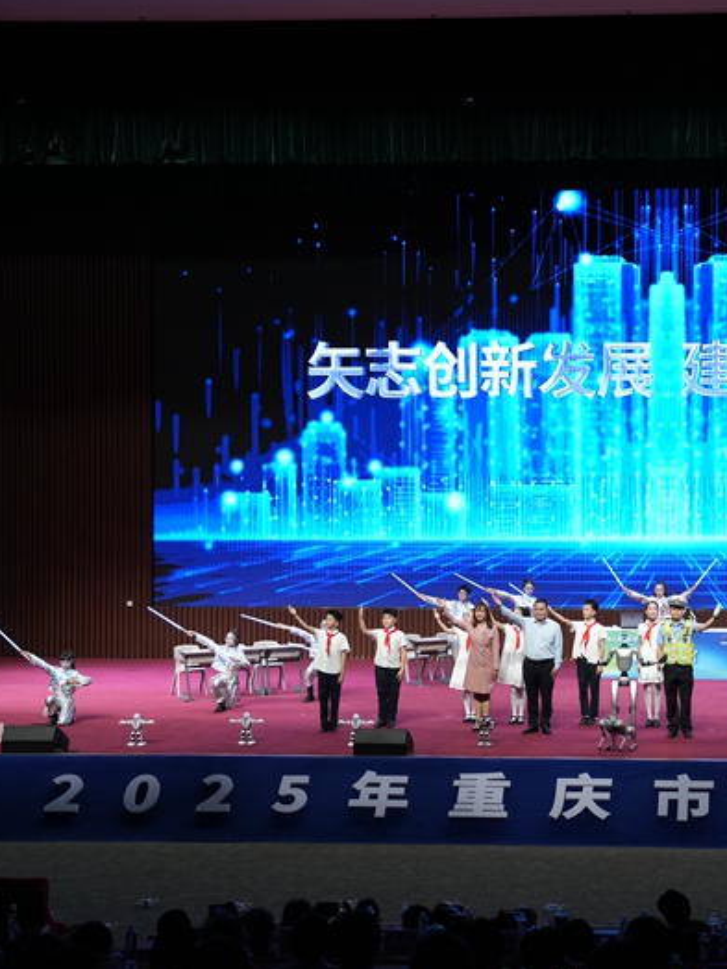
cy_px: 482
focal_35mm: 66
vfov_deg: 29.4
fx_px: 1848
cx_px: 638
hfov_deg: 21.8
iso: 2500
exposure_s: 1/500
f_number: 3.5
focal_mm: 45
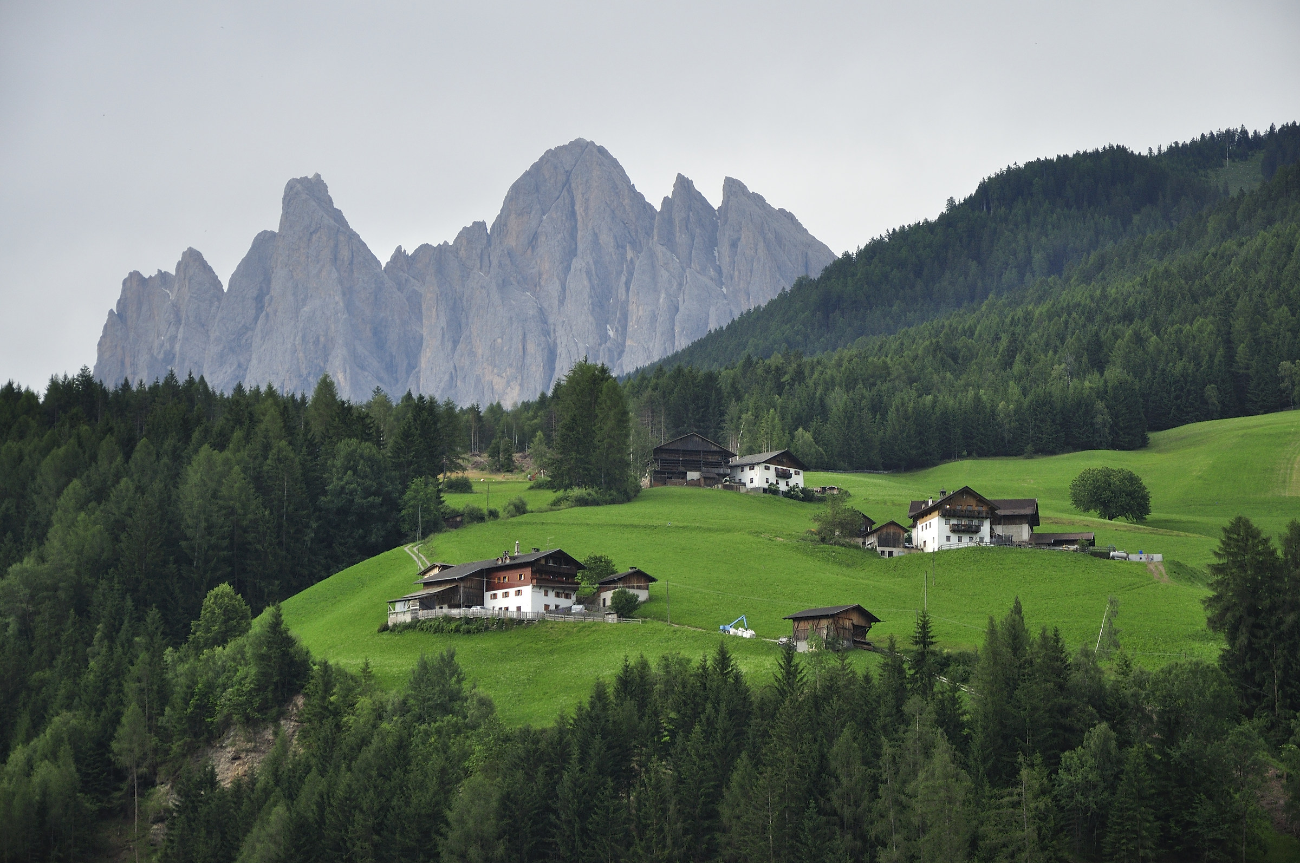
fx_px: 3787
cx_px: 650
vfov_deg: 13.0
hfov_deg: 19.5
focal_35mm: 105
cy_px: 432
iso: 400
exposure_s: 1/50
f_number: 5.3
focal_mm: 70
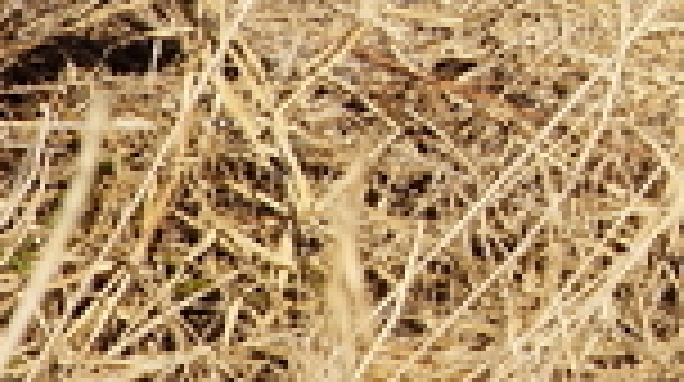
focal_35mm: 741
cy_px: -436
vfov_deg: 1.6
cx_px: 1989
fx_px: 13421
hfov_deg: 2.9
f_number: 7.1
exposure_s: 1/500
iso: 100
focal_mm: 70
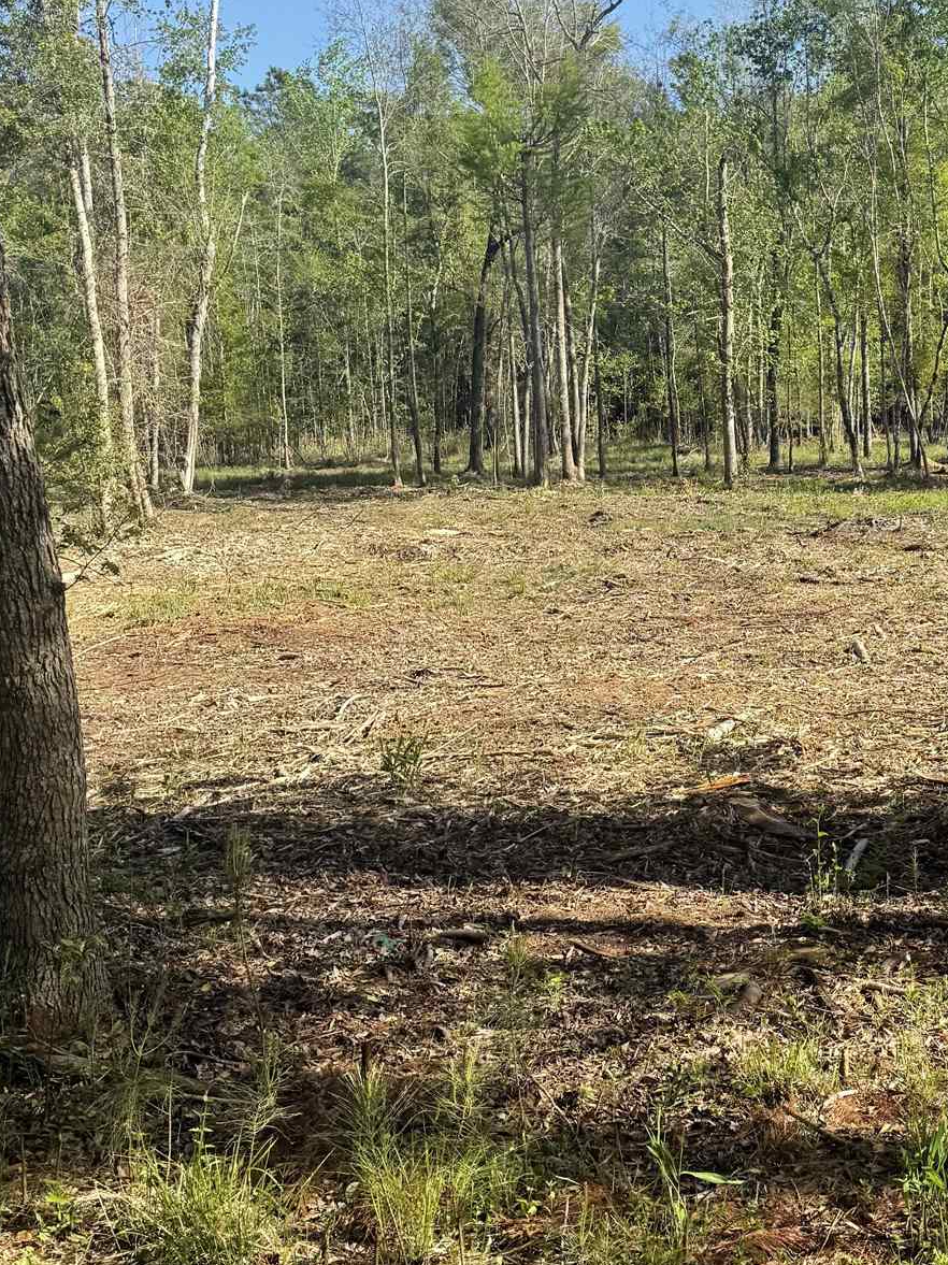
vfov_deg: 40.4
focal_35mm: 47
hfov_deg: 30.0
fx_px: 1717
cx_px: 784
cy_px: 617
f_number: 1.78
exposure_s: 1/1901
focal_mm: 6.76
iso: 80
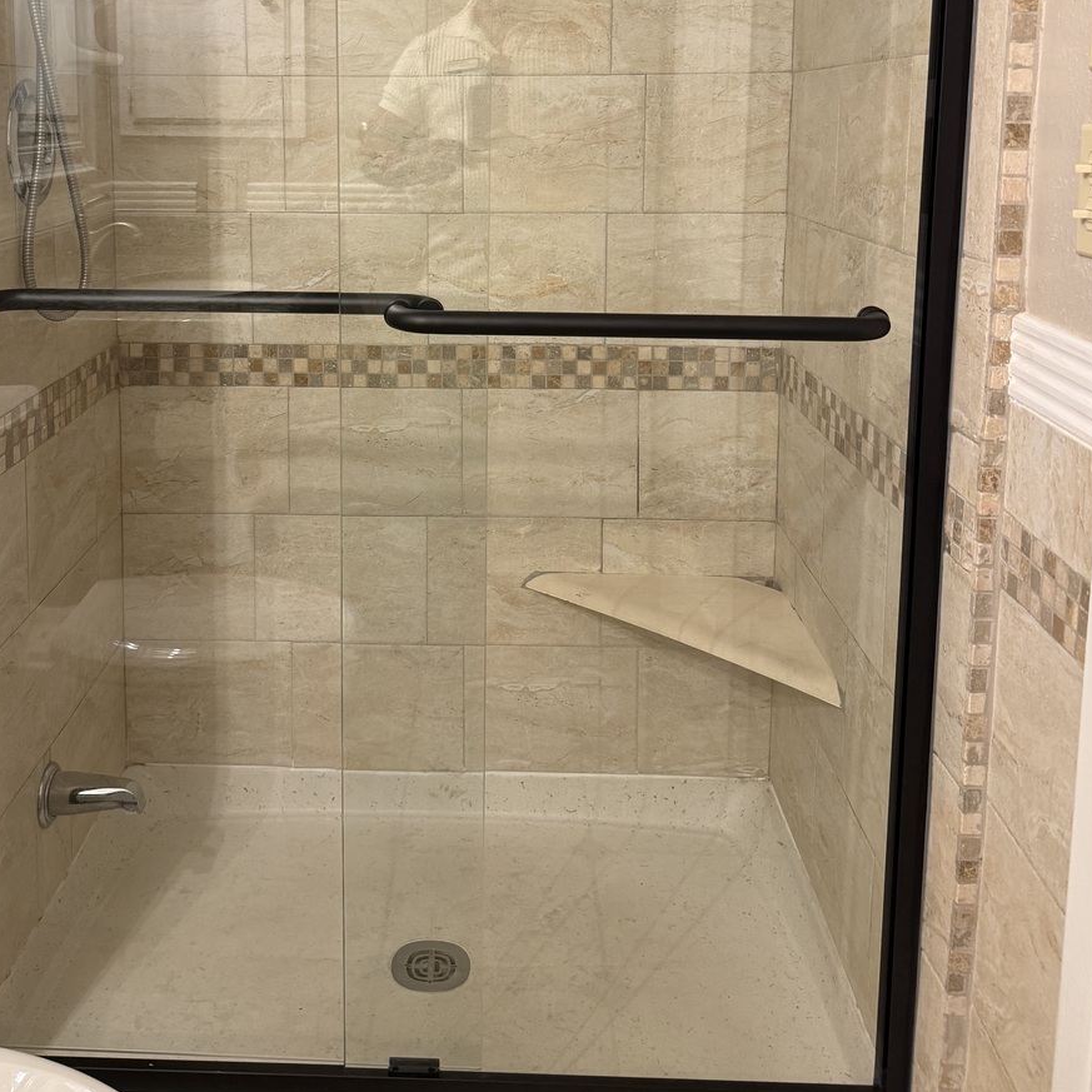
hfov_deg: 47.0
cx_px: 443
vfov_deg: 45.4
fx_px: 1249
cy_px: 256
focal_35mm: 35
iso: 250
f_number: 1.78
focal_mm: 6.76
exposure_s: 1/60
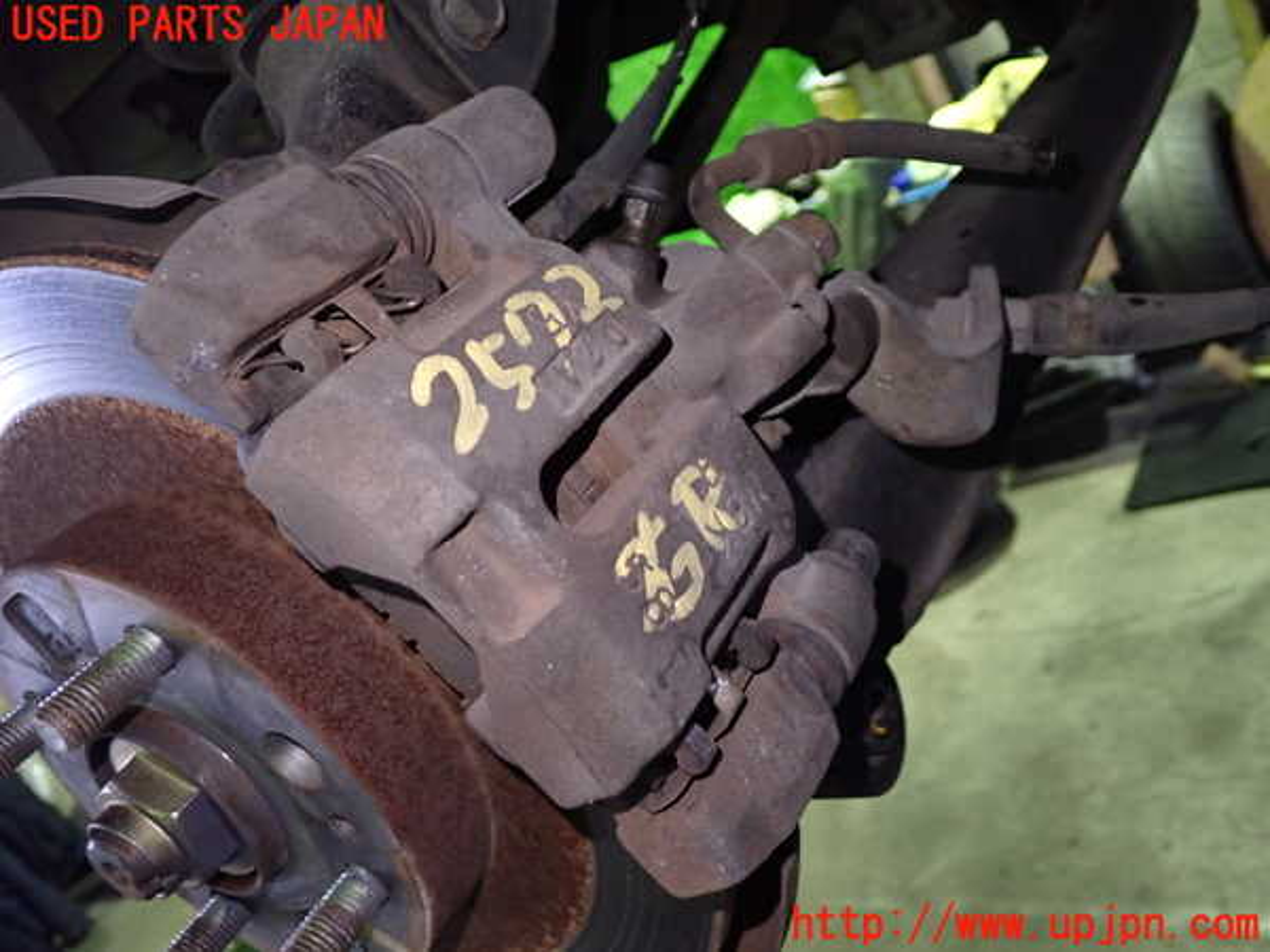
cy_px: 476
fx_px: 1101
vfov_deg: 46.8
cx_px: 635
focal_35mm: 30
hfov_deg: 60.0
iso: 640
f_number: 2.3
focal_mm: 5.4
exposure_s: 1/30
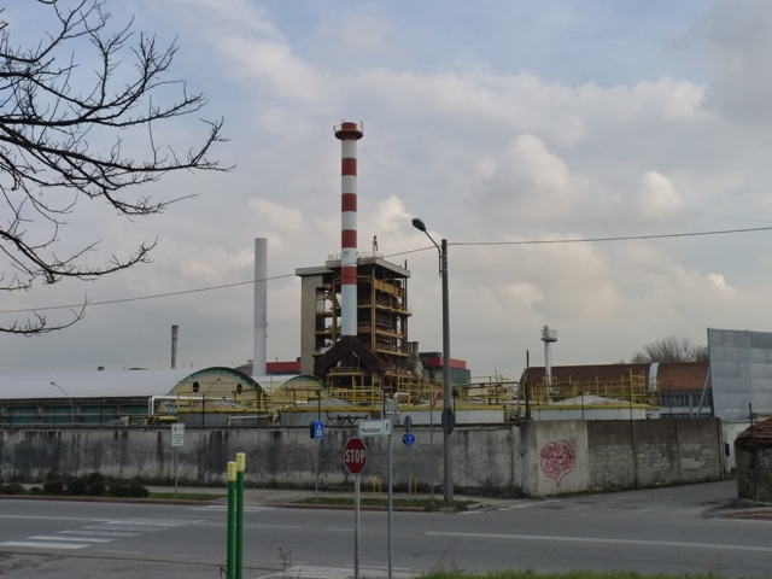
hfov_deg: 50.1
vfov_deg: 38.7
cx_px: 386
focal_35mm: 37
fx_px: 825
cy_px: 290
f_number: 5.6
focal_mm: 6.6
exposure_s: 1/250
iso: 125
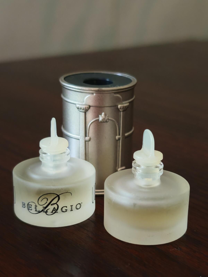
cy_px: 138
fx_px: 545
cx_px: 104
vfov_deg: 28.6
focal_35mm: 68
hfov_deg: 21.6
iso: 400
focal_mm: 6.83
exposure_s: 1/33
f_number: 1.4
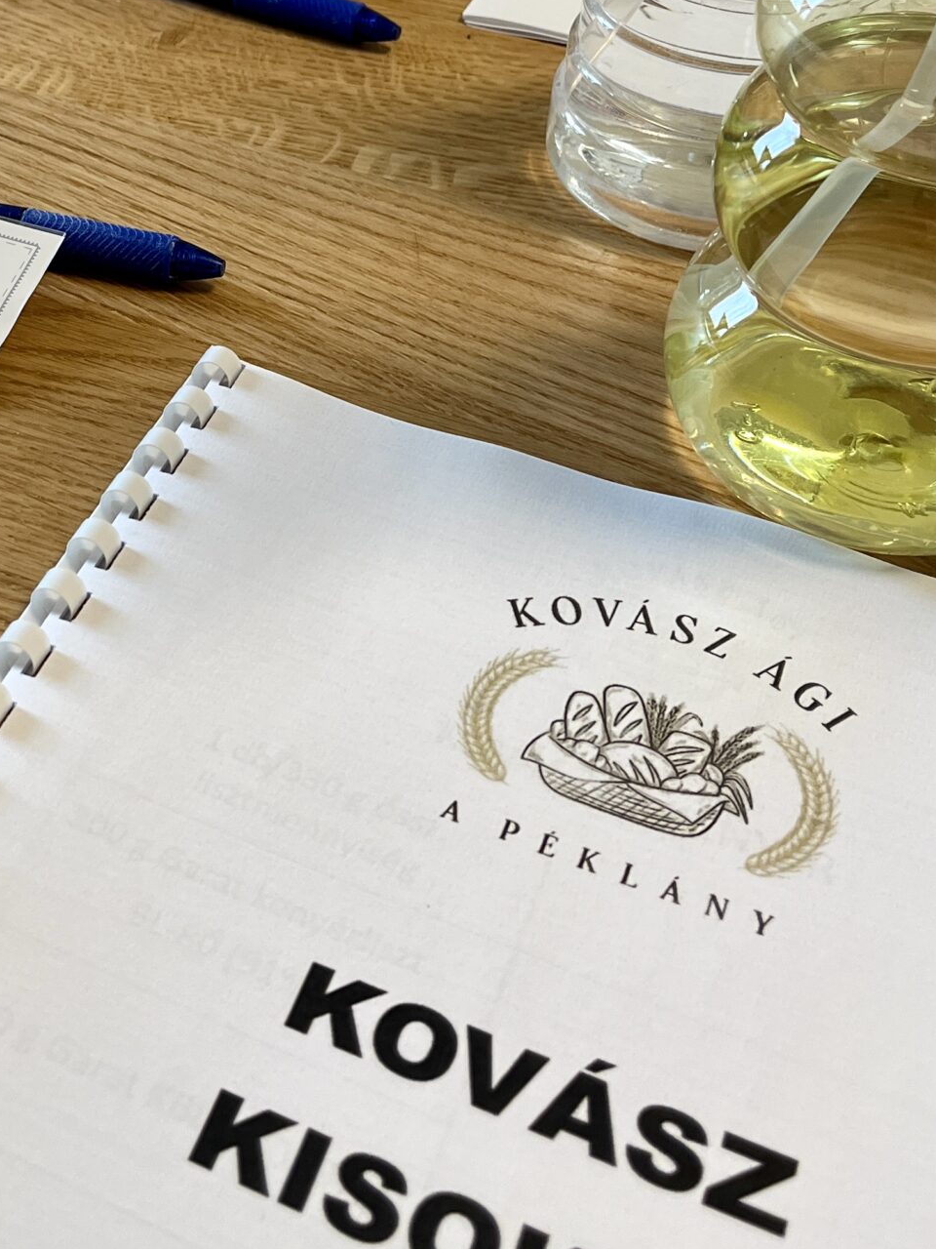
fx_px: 1875
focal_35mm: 52
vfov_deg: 35.5
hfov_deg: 27.4
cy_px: 228
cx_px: 158
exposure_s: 1/100
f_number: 1.6
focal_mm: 5.1
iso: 100
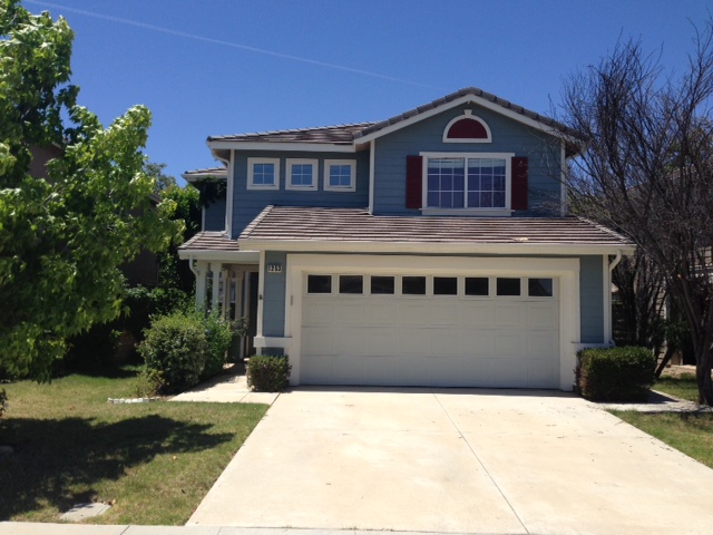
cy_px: 268
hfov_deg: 55.4
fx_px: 680
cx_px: 356
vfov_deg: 42.9
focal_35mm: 33
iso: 50
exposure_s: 1/1869
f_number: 2.4
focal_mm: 4.13
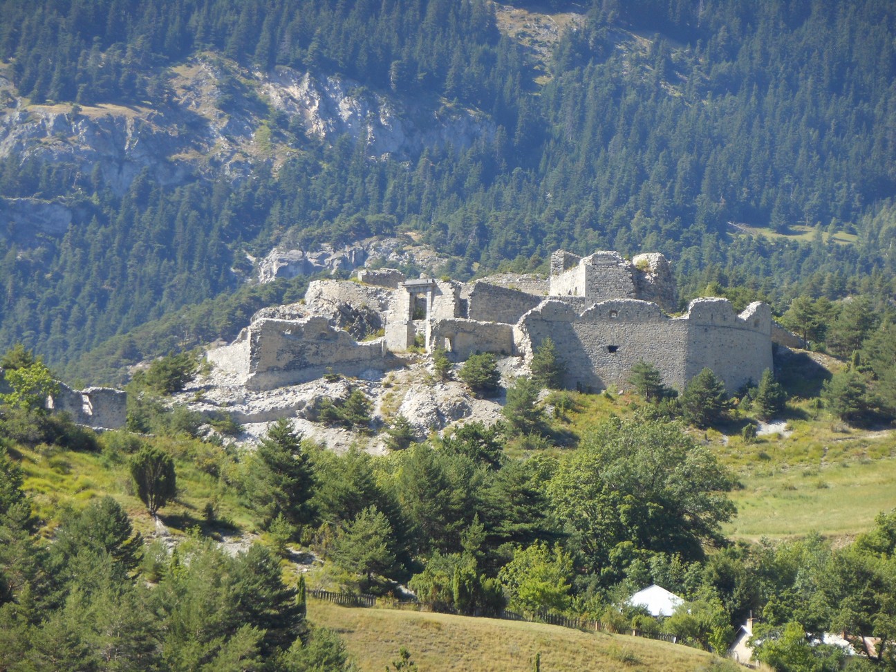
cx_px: 448
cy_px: 336
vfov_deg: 6.8
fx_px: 5669
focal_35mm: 219
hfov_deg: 9.0
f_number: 5.8
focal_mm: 39.1
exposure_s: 1/125
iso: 80
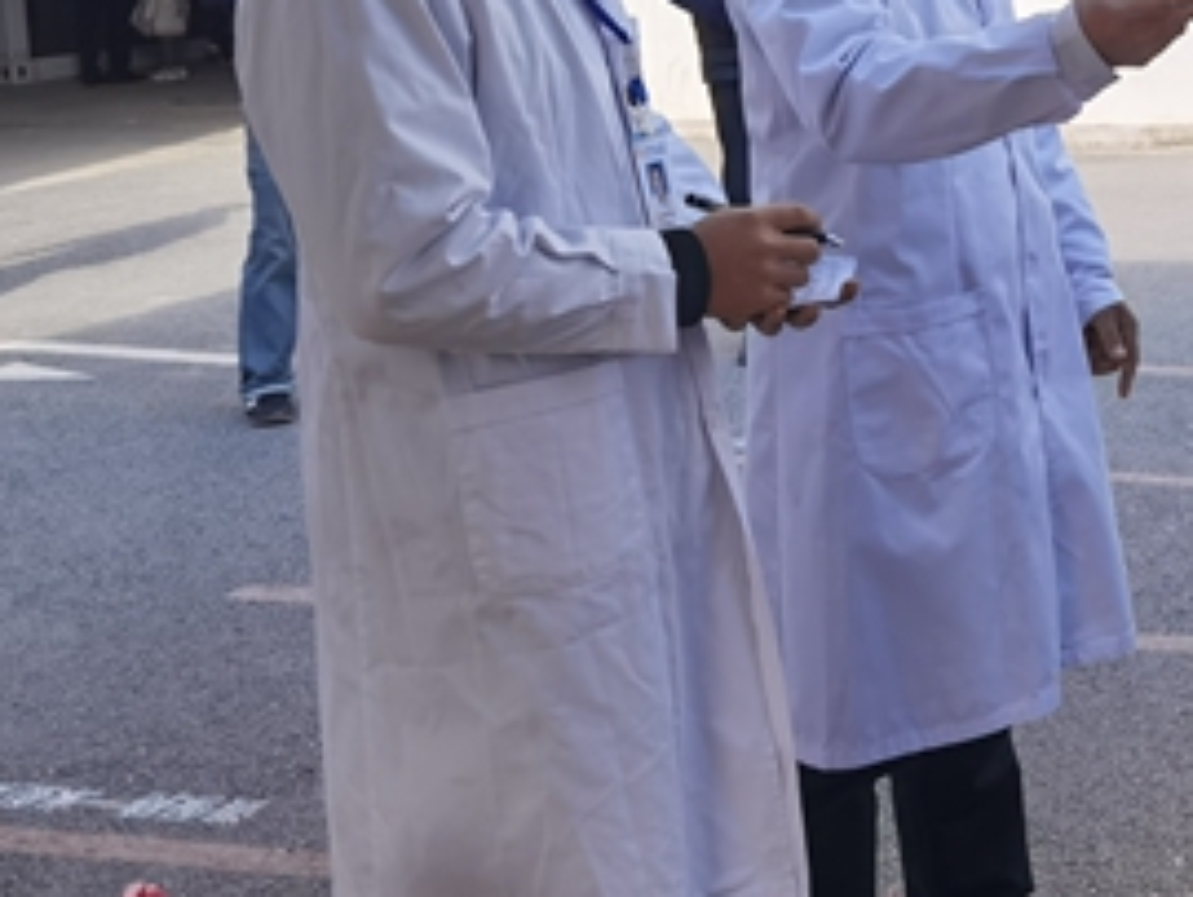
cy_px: 73
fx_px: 2415
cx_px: 1374
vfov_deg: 20.6
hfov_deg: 25.4
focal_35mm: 70
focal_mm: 6.71
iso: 50
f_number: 1.9
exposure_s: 1/1536
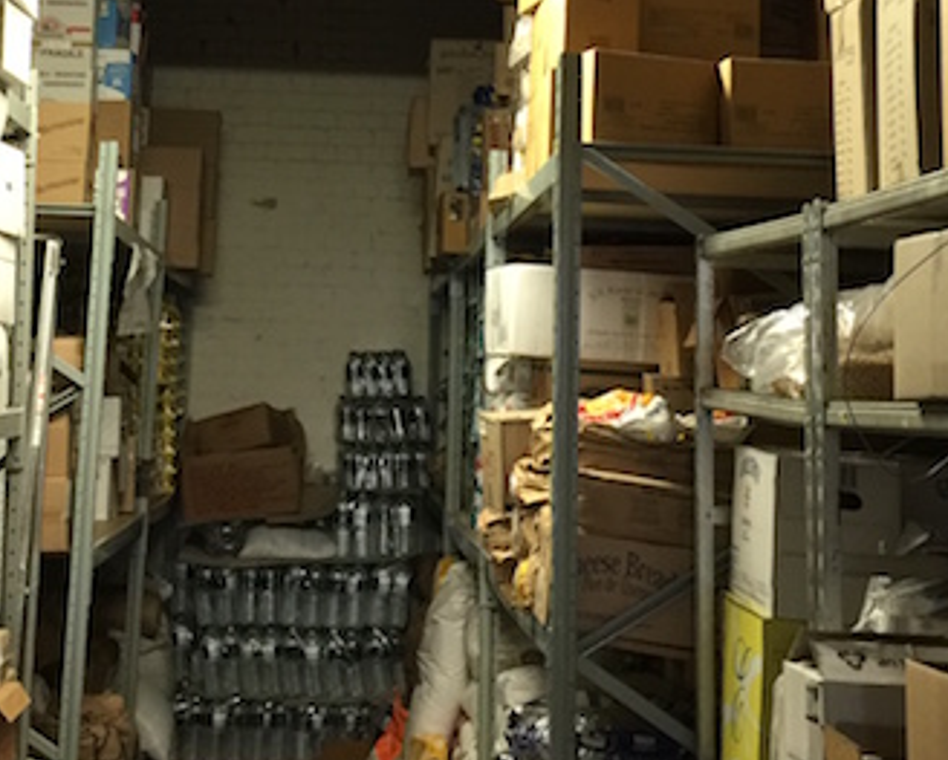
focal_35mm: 69
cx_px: 416
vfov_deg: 21.2
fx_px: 1938
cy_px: -64
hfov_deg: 27.5
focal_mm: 4.15
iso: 125
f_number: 2.2
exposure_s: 1/17
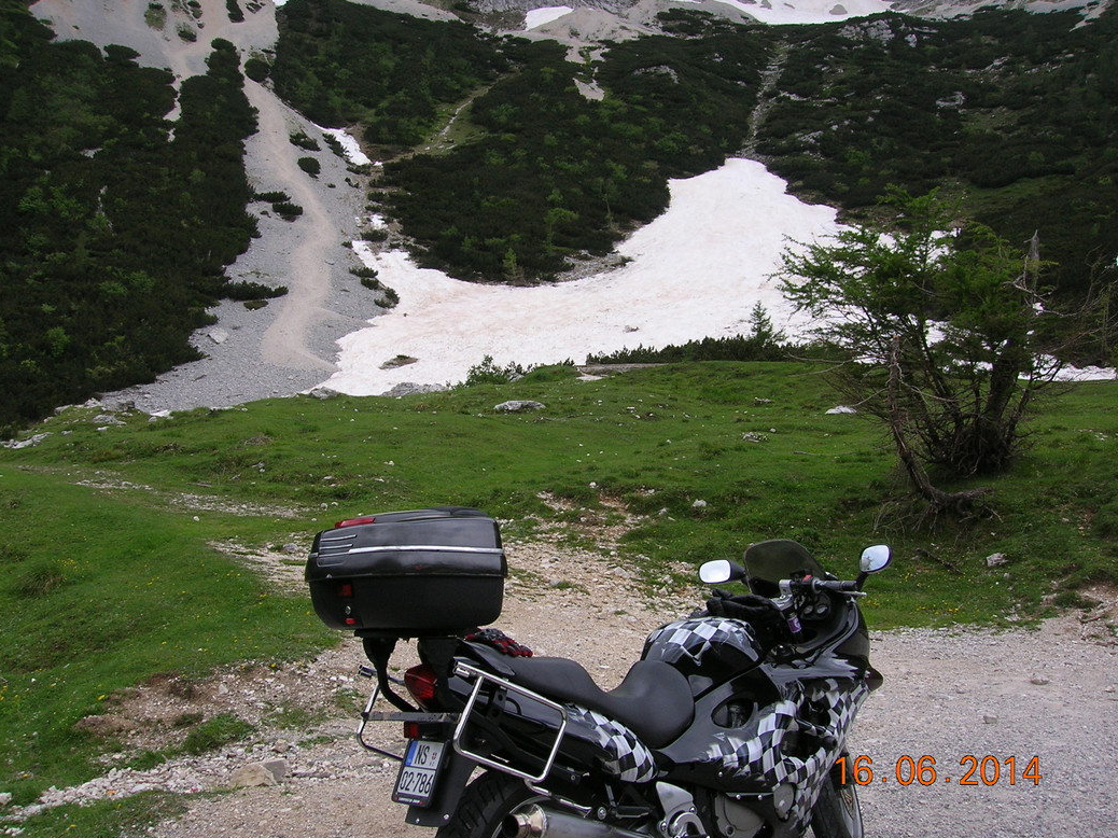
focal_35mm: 35
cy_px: 430
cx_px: 548
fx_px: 1130
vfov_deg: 40.7
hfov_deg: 52.6
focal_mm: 5.7
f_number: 4.9
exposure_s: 1/220
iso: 50
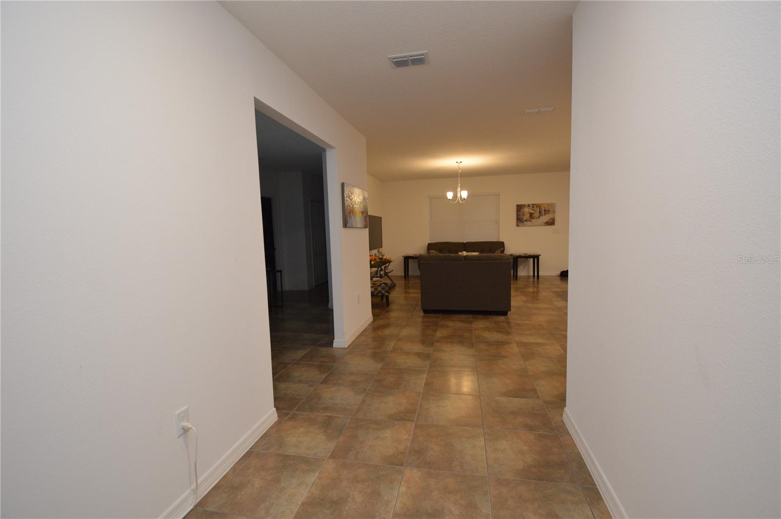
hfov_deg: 100.5
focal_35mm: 15
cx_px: 390
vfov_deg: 77.2
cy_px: 260
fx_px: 325
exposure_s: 1/60
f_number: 3.5
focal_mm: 10
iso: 800
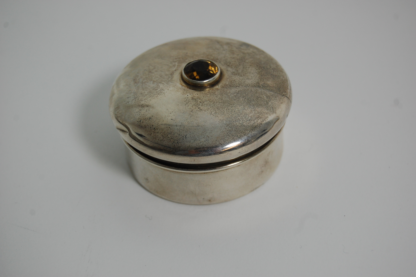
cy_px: 138
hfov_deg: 24.6
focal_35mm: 82
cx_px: 208
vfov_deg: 16.5
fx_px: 952
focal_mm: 55
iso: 400
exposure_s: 1/80
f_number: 5.6
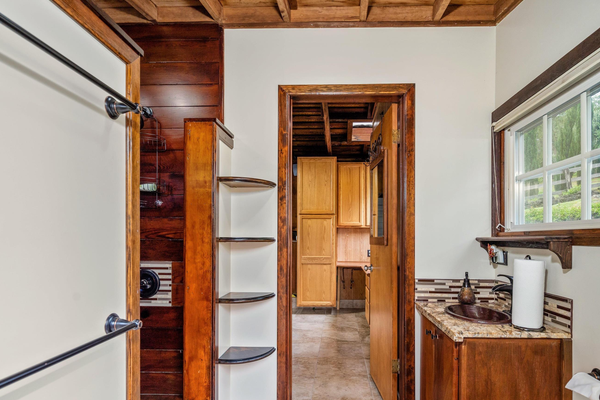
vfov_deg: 64.1
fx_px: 317
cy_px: 236
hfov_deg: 86.6
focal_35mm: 19
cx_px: 333
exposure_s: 1/13
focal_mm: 16
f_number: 7.1
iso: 500
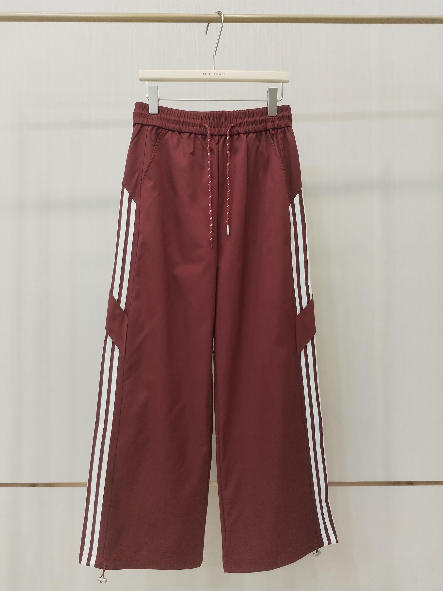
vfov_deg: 61.7
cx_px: 222
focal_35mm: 29
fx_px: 495
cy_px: 296
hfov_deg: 48.2
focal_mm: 4.75
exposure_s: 1/50
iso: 455
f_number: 1.8
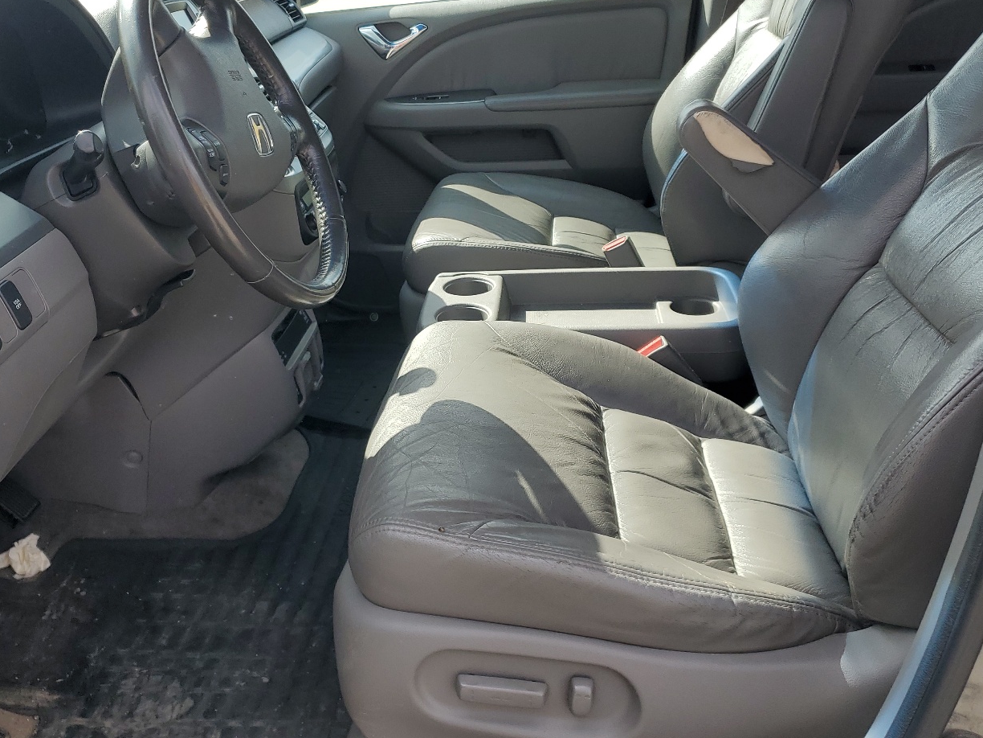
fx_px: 966
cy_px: 291
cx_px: 410
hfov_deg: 53.7
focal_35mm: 34
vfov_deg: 41.6
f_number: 1.5
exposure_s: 1/1000
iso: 50
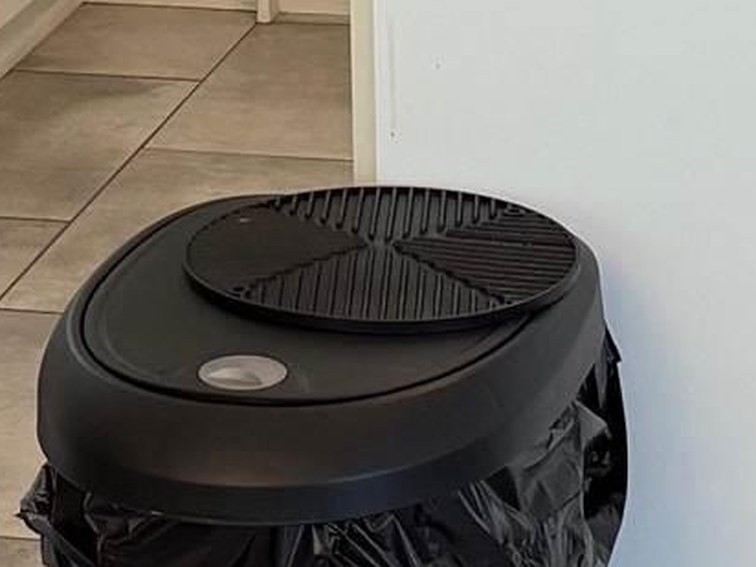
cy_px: -444
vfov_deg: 8.0
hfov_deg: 11.0
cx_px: 152
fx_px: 3909
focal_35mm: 179
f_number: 1.78
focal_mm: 6.76
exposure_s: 1/60
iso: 160
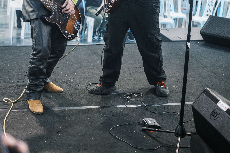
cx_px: 59
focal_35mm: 71
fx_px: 454
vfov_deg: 19.0
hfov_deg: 28.1
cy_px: 33
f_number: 1.2
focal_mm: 27
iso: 1000
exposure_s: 1/320
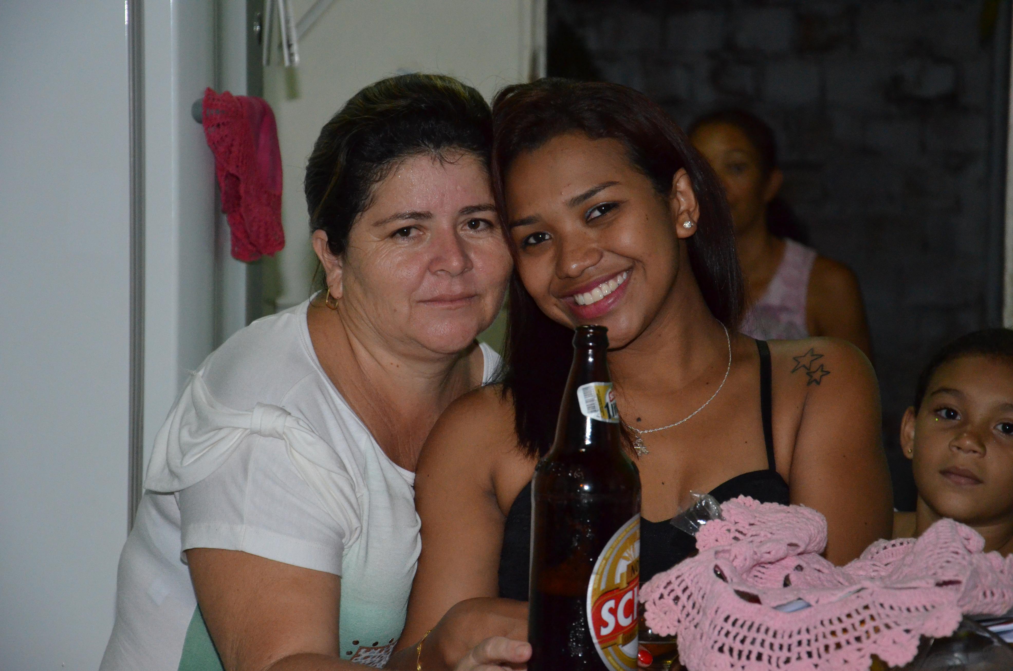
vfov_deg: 11.4
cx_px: 506
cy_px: 336
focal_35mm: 120
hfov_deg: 17.1
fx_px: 3370
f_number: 5.3
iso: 3200
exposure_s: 1/60
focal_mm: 80
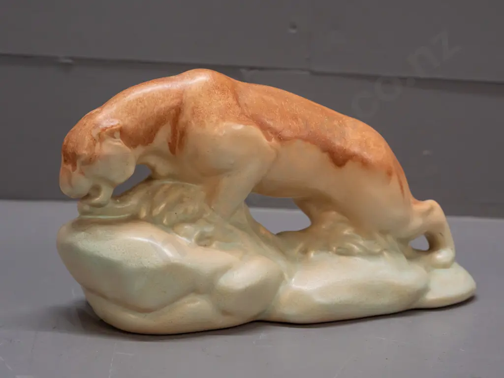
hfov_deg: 35.5
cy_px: 189
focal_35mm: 54
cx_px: 252
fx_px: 786
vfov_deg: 27.0
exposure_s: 1/250
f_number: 5.6
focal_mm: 27
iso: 3200
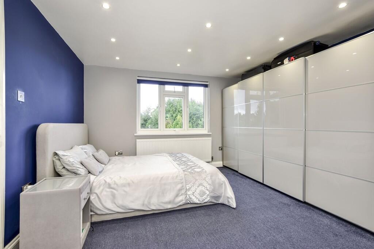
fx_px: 171
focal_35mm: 16
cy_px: 124
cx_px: 187
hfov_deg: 95.0
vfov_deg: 72.1
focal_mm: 11
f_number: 8
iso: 640
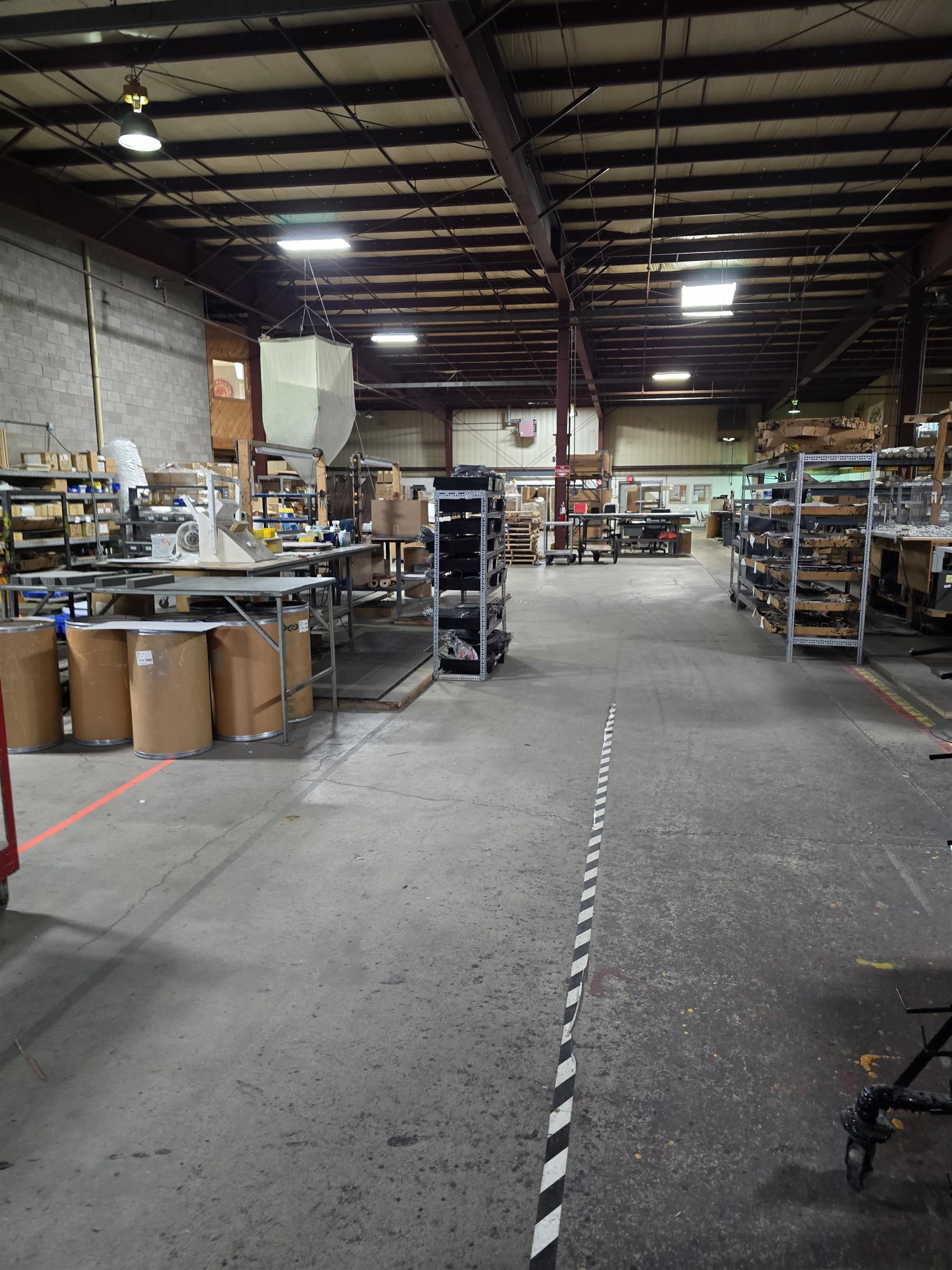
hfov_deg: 58.9
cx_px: 476
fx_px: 843
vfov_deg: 73.9
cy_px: 635
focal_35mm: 23
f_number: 1.7
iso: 500
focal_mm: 6.3
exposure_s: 1/30
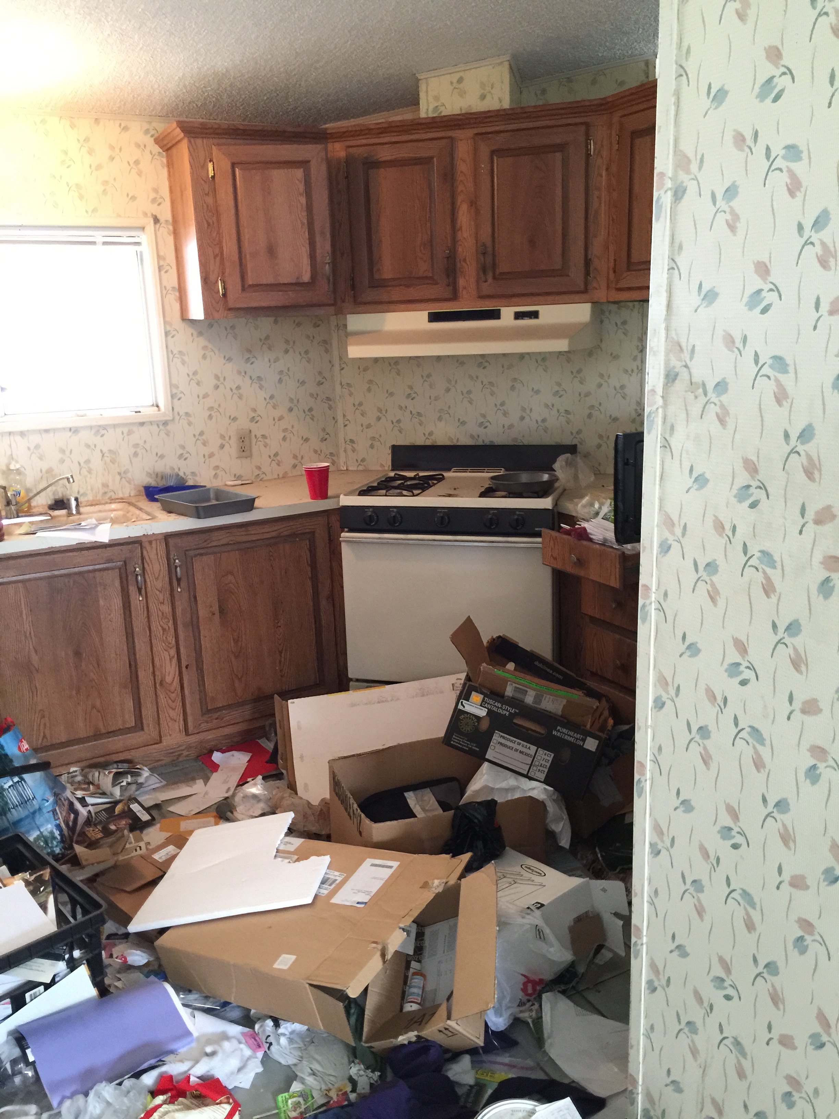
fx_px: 937
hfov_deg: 48.2
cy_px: 560
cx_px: 420
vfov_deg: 61.7
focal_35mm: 29
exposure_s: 1/10
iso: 125
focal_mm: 4.15
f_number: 2.2
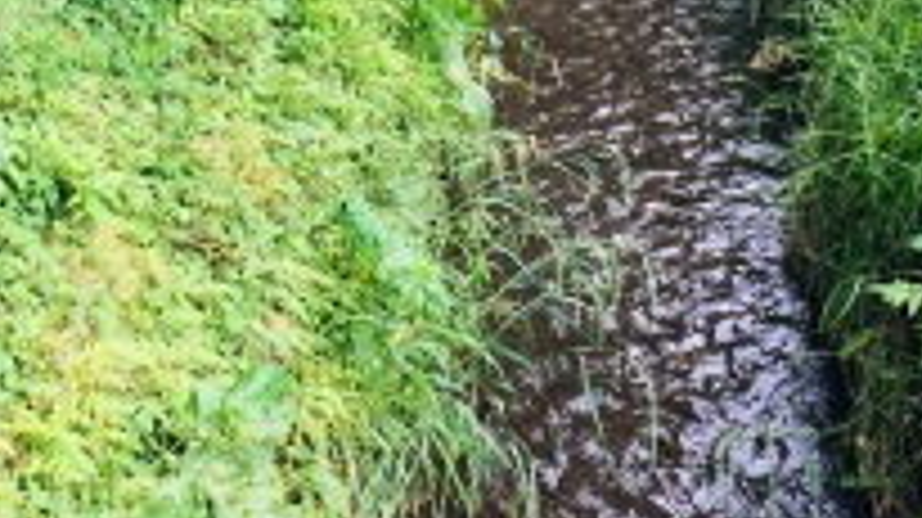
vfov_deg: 14.9
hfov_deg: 27.5
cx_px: 367
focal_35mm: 77
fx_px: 1881
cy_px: -176
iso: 50
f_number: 2.2
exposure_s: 1/120
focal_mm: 4.15
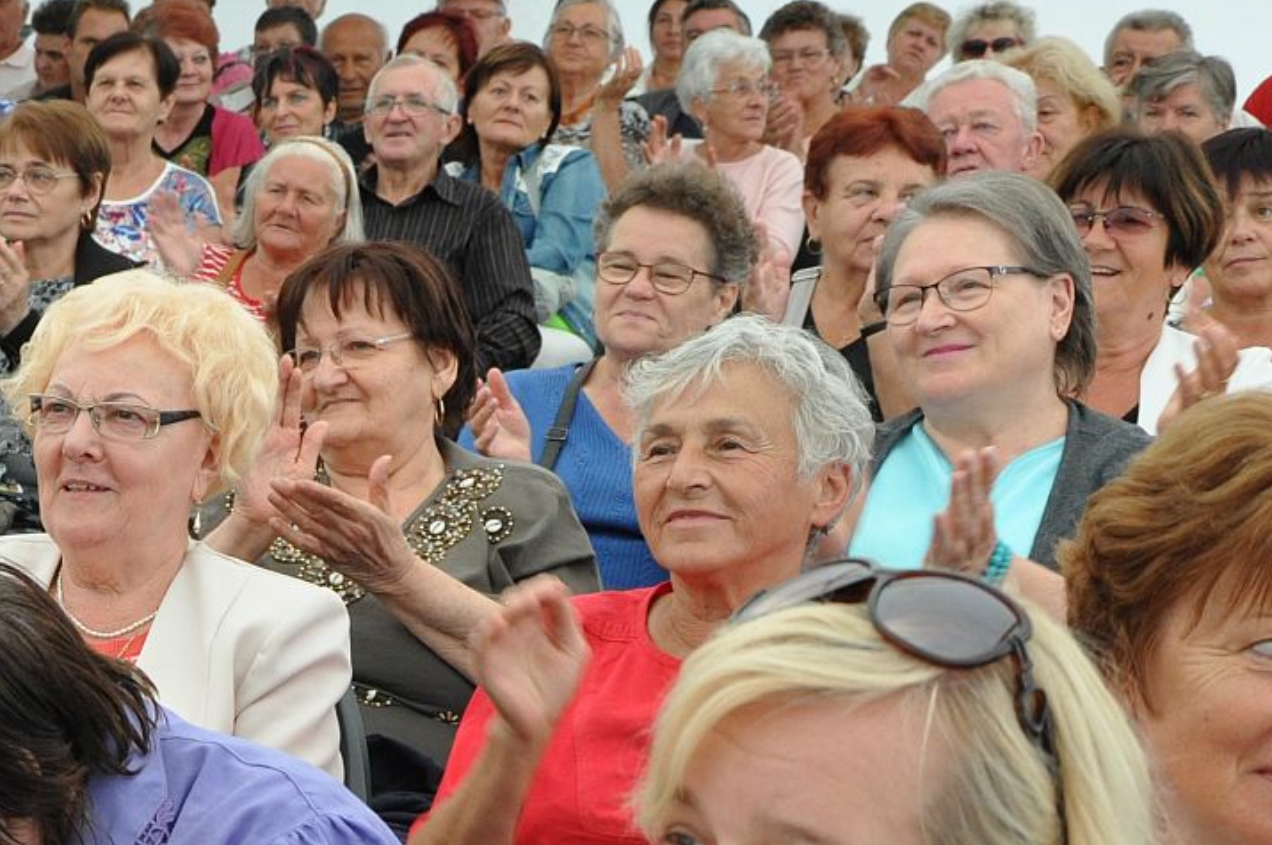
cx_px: -60
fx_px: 4668
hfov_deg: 15.2
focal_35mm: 132
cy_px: 873
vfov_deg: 10.2
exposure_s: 1/60
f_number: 8
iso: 800
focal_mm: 35
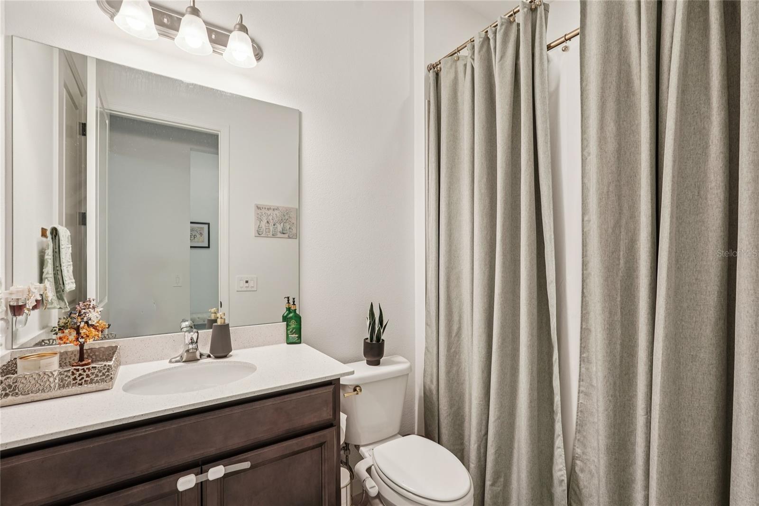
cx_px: 380
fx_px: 337
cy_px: 253
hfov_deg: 96.7
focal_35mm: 16
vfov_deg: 73.7
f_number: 8
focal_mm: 16
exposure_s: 1/13
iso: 400
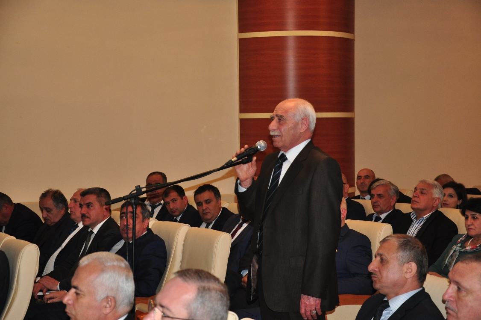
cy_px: 160
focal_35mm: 78
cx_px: 240
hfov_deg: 26.0
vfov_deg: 17.5
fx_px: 1041
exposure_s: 1/160
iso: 800
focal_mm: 52
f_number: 5
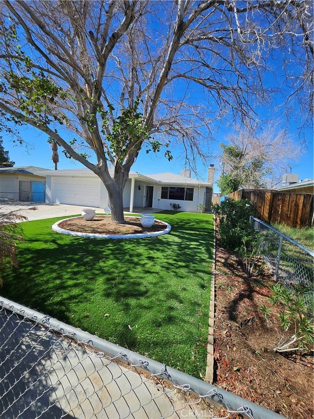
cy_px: 210
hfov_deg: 89.9
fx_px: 157
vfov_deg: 106.2
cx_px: 157
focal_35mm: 13
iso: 32
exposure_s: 1/965
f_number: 2.2
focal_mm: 1.74
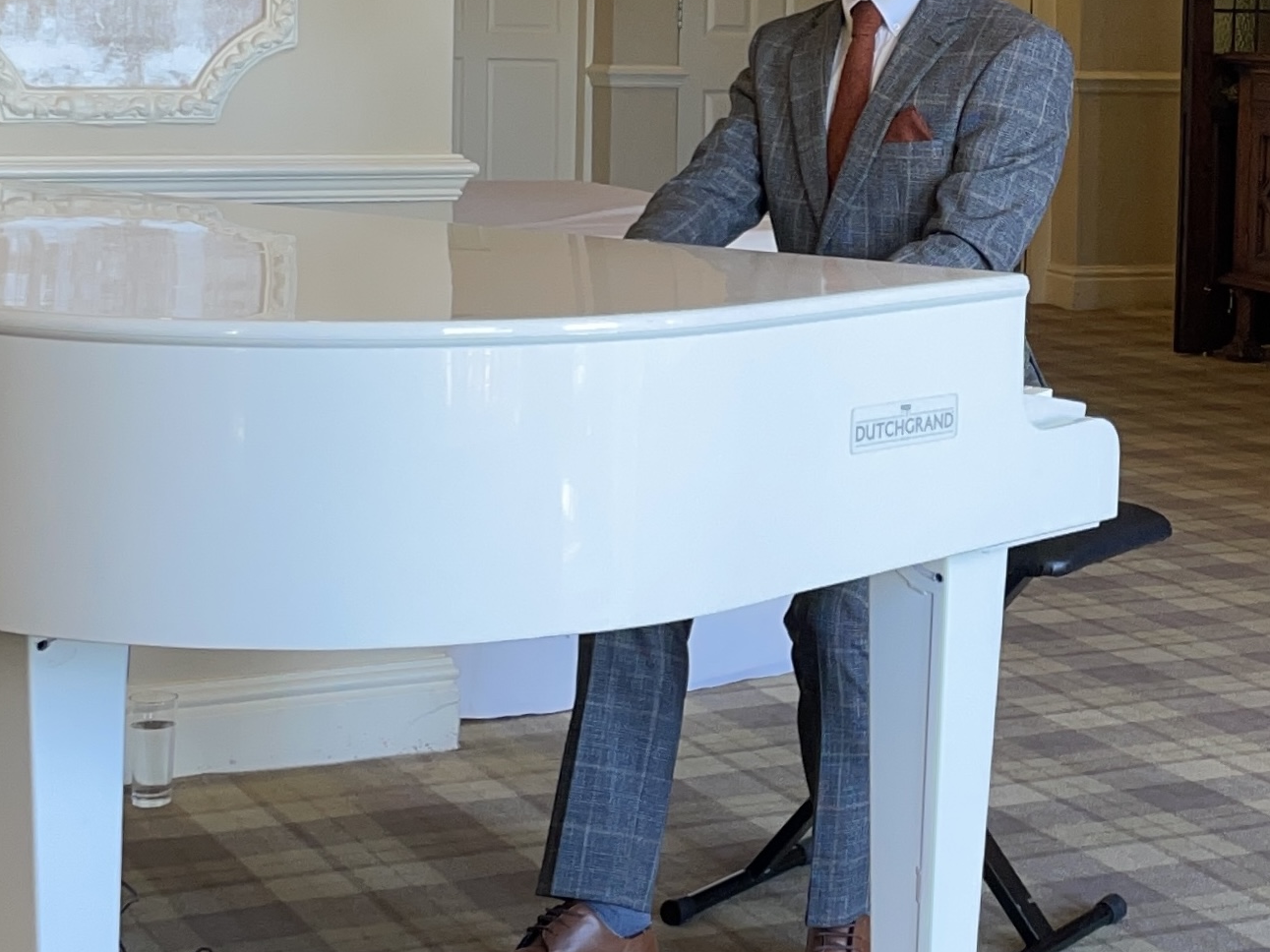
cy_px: 226
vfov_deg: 39.5
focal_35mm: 35
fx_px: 1284
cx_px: 630
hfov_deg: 52.6
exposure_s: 1/100
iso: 80
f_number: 1.6
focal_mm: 4.2
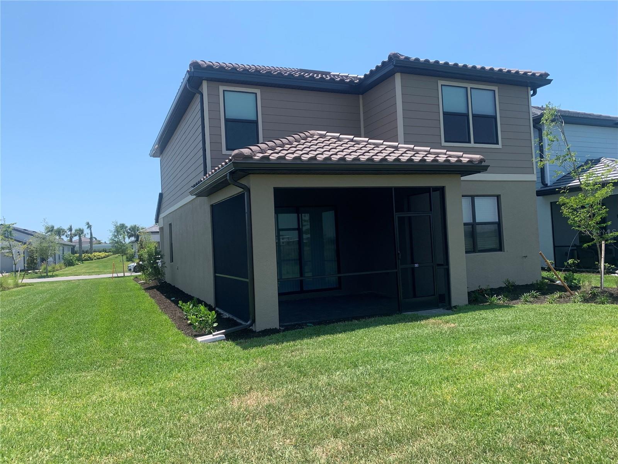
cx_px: 309
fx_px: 464
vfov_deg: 53.1
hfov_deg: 67.3
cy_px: 232
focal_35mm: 26
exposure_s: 1/1585
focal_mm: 4.25
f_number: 1.8
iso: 25
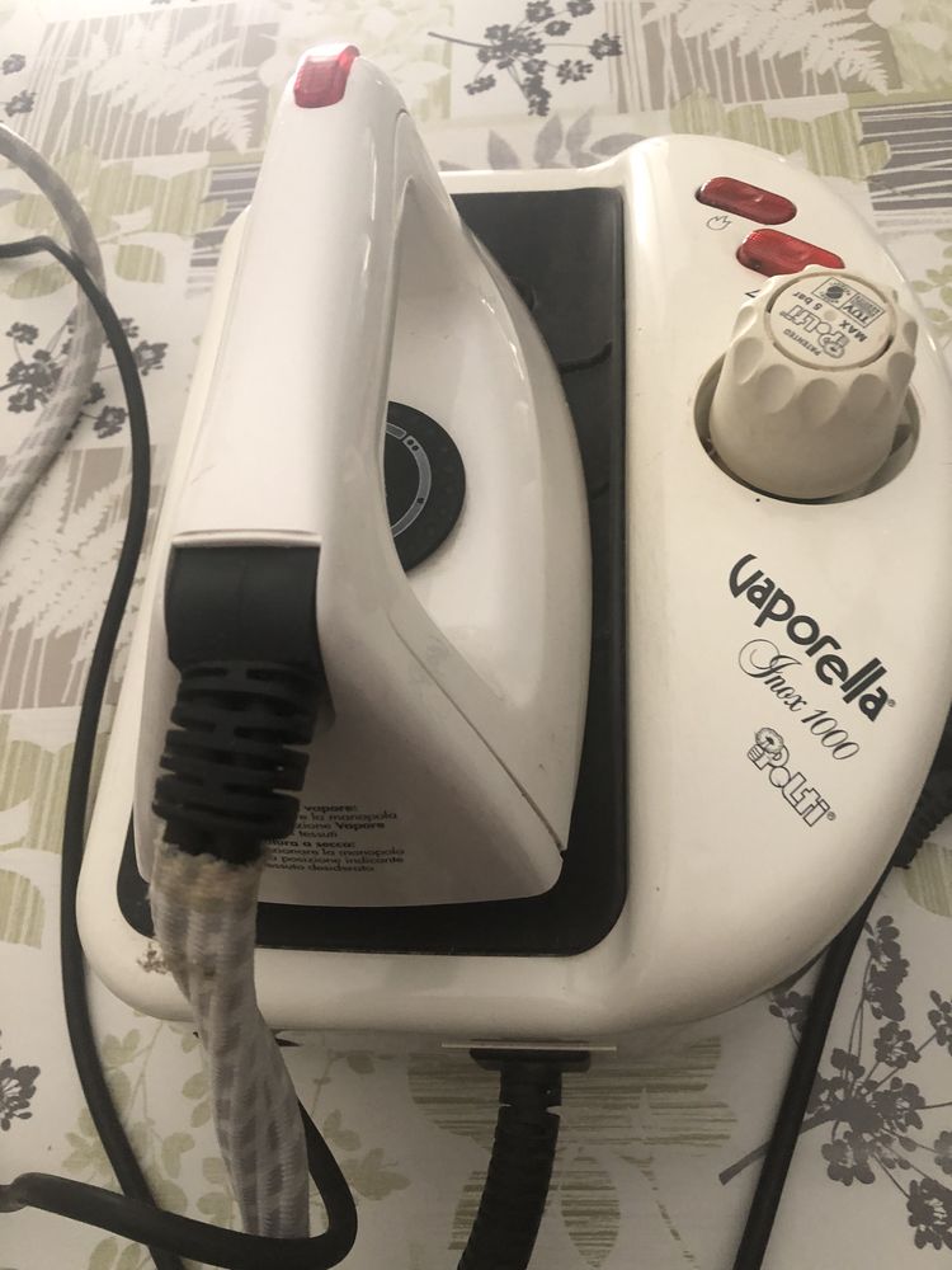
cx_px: 476
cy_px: 635
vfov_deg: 63.4
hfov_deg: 49.7
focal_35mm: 28
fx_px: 1027
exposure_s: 1/15
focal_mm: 3.99
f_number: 1.8
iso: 64
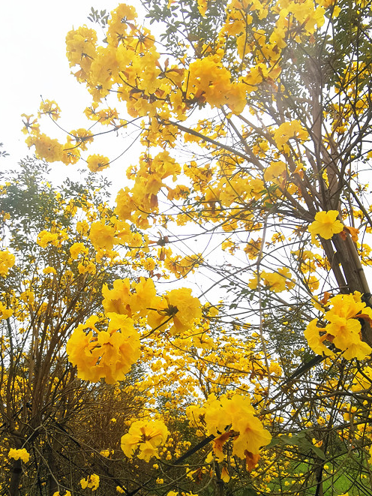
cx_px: 162
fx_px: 344
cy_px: 265
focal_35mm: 24
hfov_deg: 56.7
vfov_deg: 71.5
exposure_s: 1/323
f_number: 2.2
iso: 50
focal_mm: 2.26
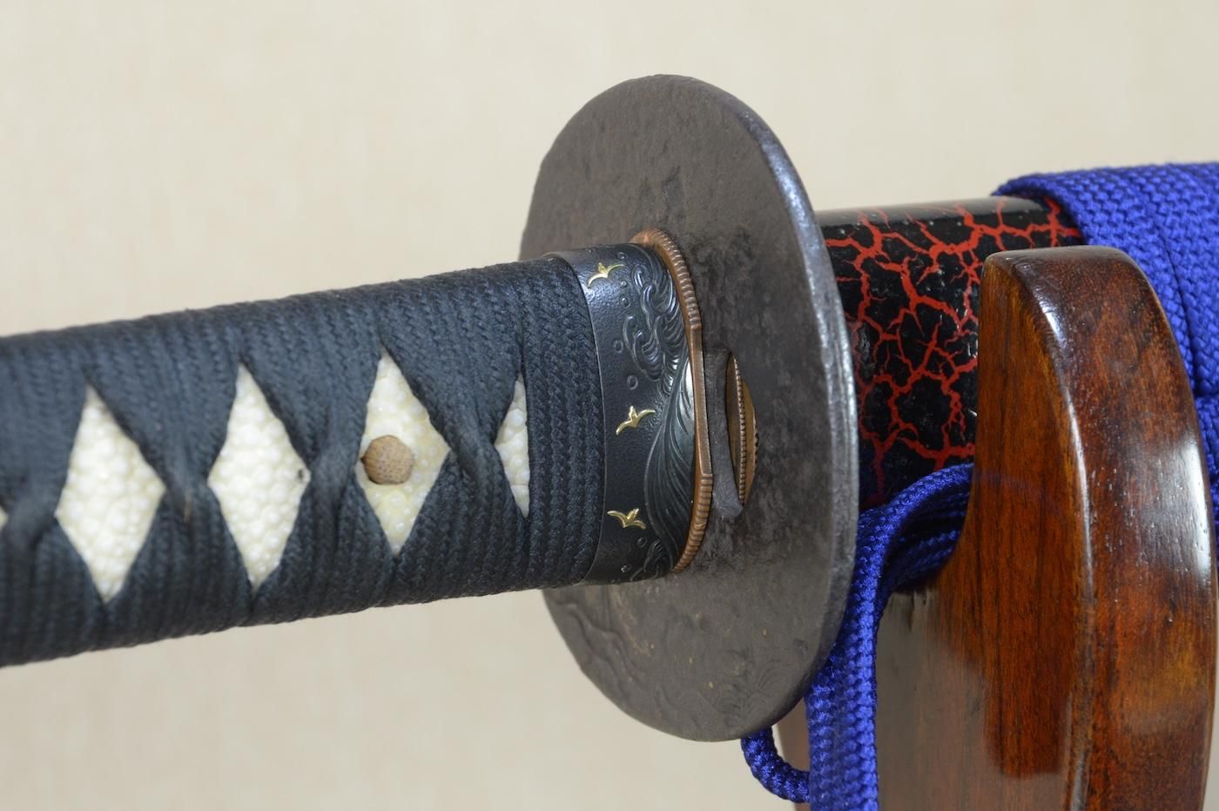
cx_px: 610
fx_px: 4567
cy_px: 406
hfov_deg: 15.2
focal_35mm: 135
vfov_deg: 10.1
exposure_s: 1/2
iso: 400
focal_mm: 90
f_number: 11
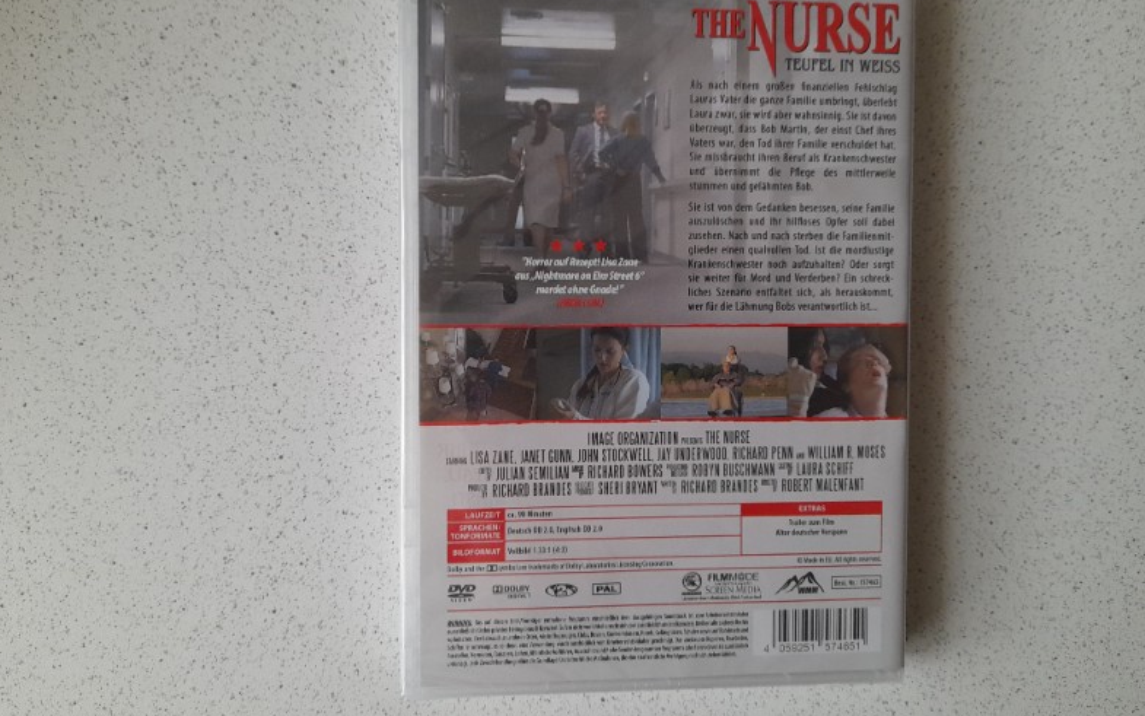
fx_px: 843
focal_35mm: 27
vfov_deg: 46.0
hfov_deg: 68.4
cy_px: 321
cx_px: 573
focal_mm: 4.6
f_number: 2
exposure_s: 1/50
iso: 100
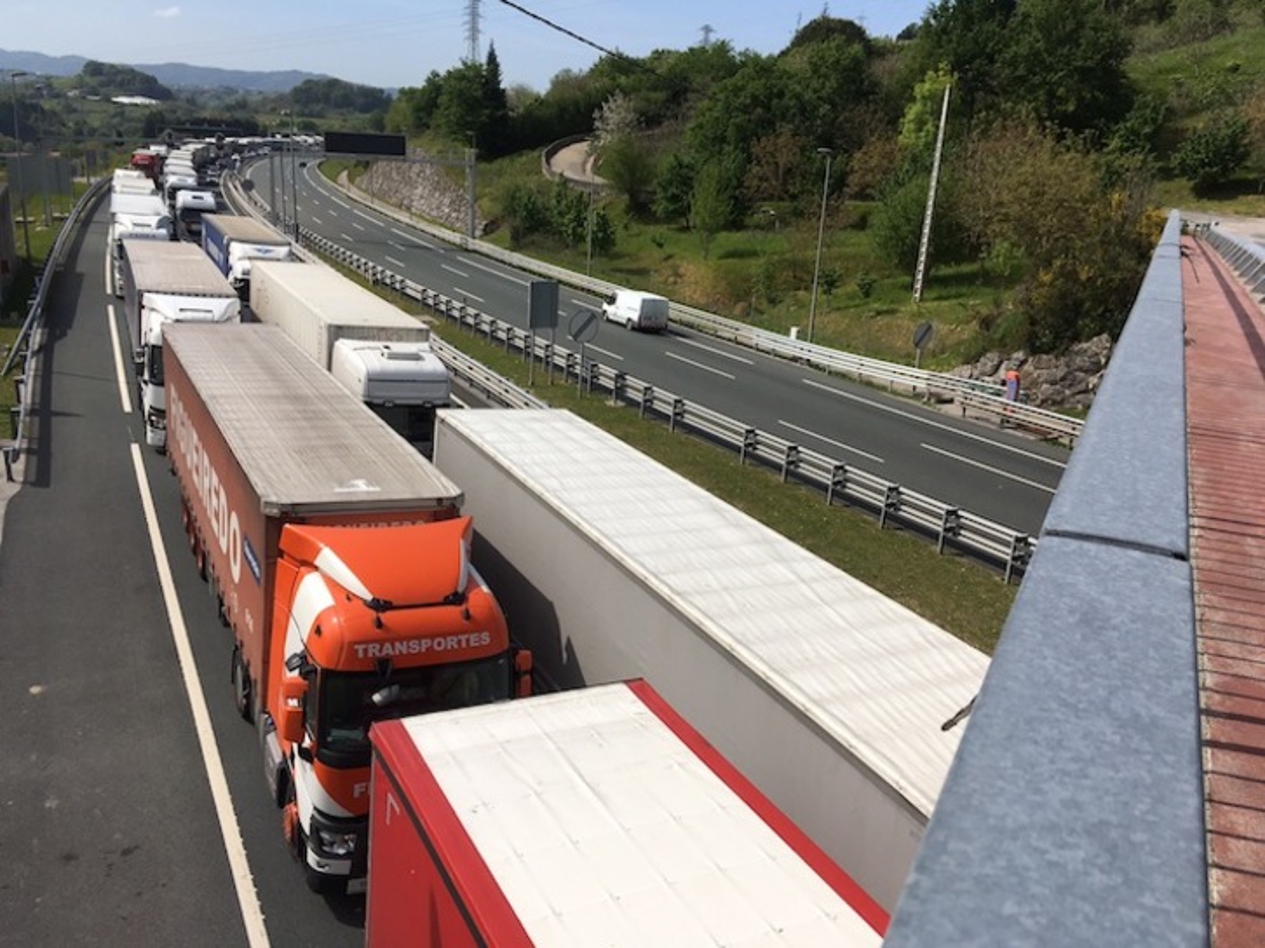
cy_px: 474
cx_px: 632
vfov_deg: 48.2
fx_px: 1059
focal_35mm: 29
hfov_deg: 61.7
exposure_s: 1/2653
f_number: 2.2
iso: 25
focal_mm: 4.15
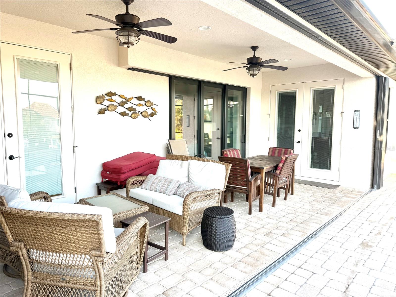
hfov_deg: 71.6
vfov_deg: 56.8
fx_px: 275
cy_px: 148
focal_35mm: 24
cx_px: 198
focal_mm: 6.76
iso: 64
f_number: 1.78
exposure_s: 1/121
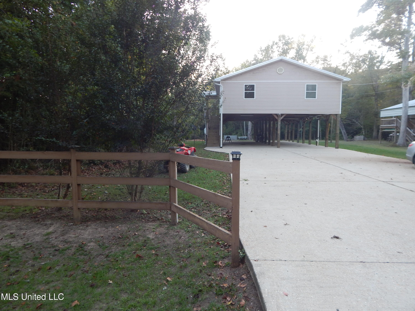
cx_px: 208
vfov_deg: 61.1
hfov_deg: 76.4
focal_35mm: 22
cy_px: 156
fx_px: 264
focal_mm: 4
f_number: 3
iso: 125
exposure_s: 1/50
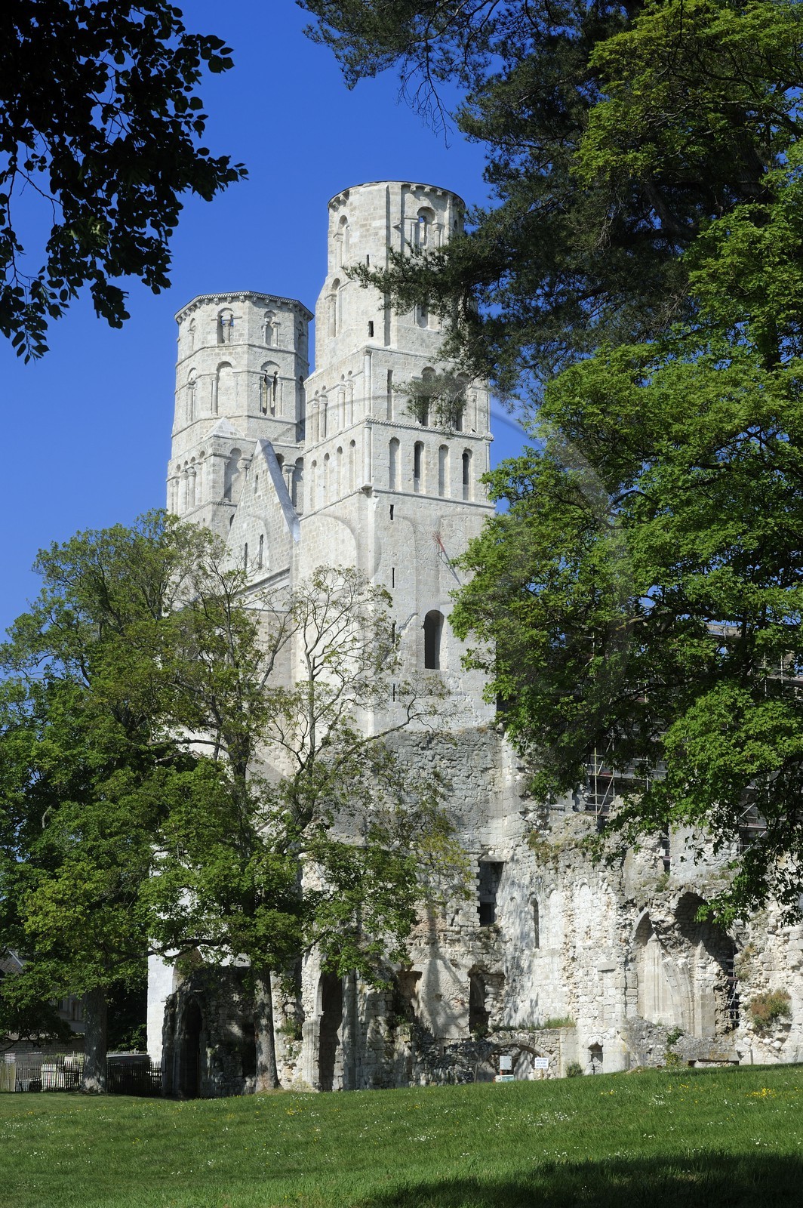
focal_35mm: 70
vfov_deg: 28.9
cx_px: 402
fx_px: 2346
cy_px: 604
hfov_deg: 19.4
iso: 200
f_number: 13
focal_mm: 70
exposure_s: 1/200
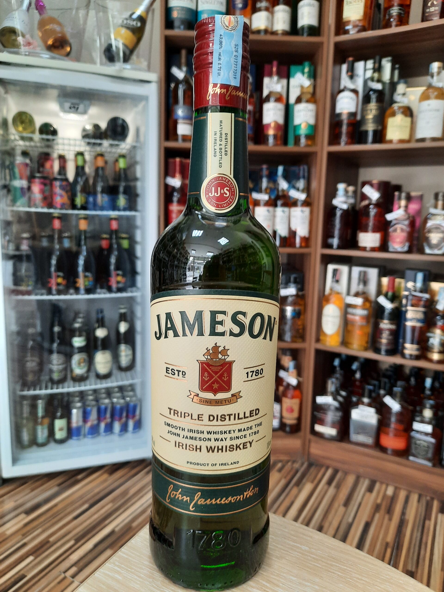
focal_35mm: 25
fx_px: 428
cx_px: 222
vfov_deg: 69.4
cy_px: 296
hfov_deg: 54.9
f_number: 2
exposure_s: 1/50
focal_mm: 4.6
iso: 250
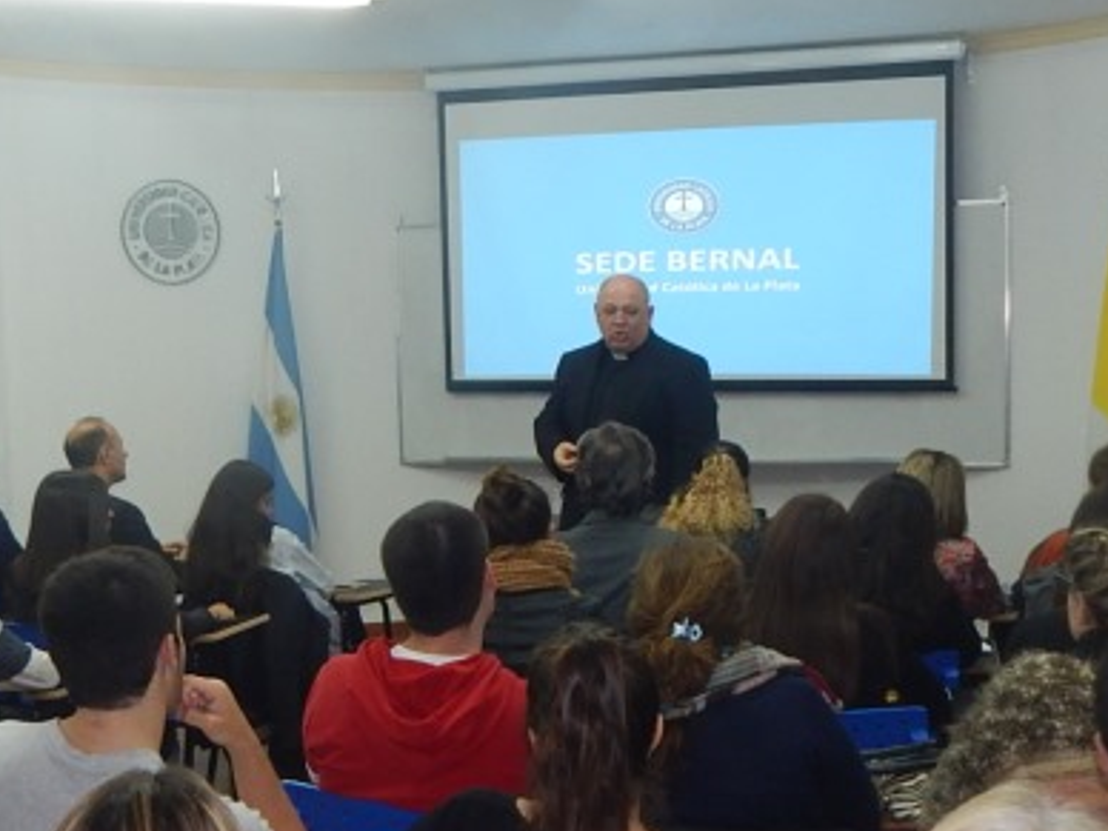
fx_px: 1856
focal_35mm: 58
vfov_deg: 25.2
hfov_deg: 33.2
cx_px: 480
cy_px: 520
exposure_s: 1/30
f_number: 3
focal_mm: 4
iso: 200
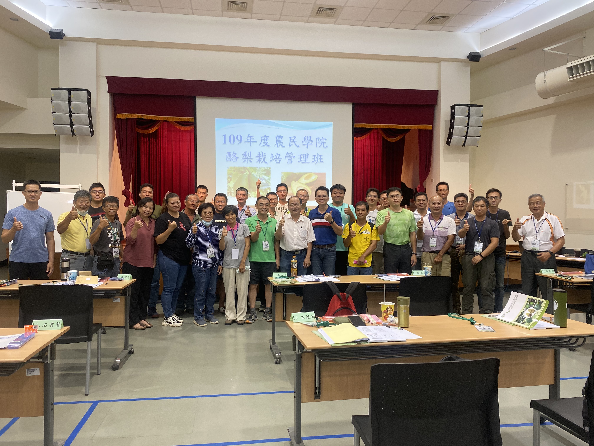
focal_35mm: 26
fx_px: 446
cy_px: 223
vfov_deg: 53.1
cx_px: 297
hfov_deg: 67.3
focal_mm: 4.25
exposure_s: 1/60
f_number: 1.8
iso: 100
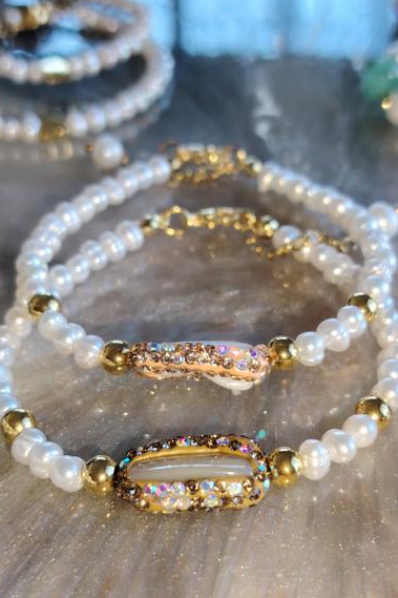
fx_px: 879
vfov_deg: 37.5
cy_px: 312
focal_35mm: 53
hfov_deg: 25.5
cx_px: 207
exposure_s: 1/33.3
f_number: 1.75
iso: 225
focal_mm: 5.25
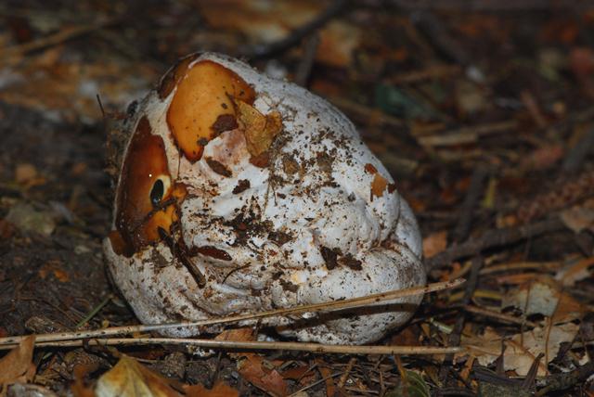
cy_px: 198
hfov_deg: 13.0
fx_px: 2601
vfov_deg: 8.7
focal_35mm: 158
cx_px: 297
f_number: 14
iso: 400
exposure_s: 1/80
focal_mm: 105
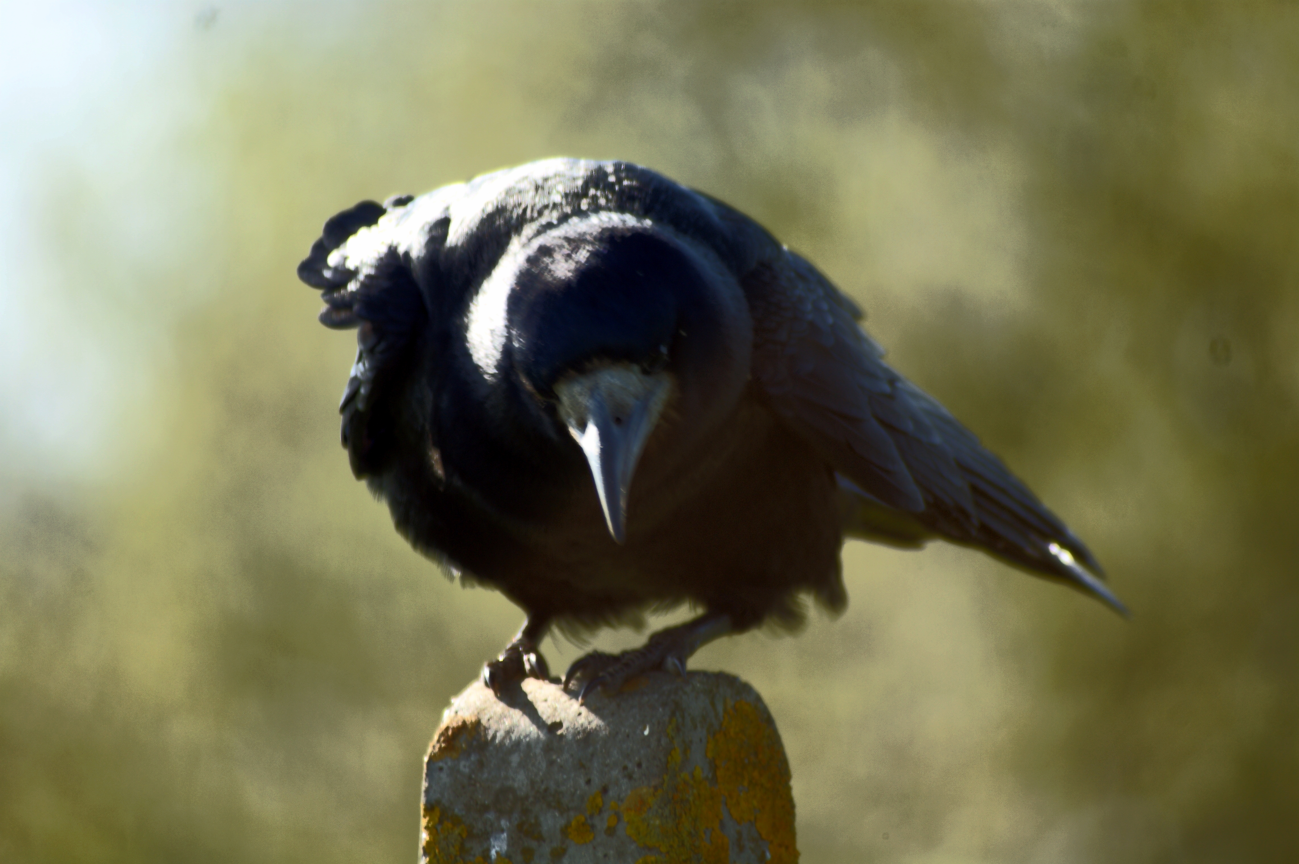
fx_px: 21637
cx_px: 650
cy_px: 432
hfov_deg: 3.4
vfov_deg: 2.3
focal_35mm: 600
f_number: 6.3
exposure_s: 1/125
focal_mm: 400
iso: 100
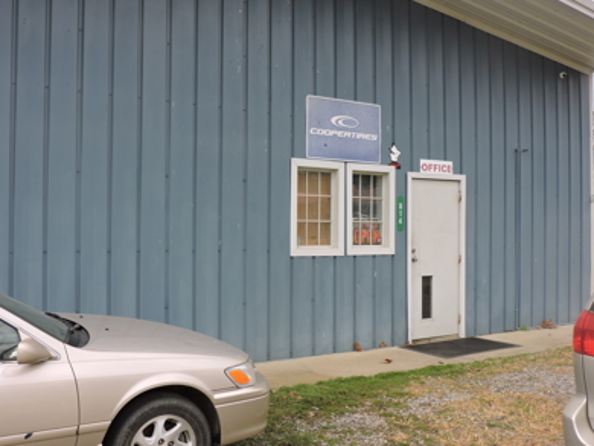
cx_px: 294
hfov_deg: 45.7
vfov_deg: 35.2
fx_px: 704
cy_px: 221
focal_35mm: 41
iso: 100
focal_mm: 7.1
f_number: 3.3
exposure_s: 1/250
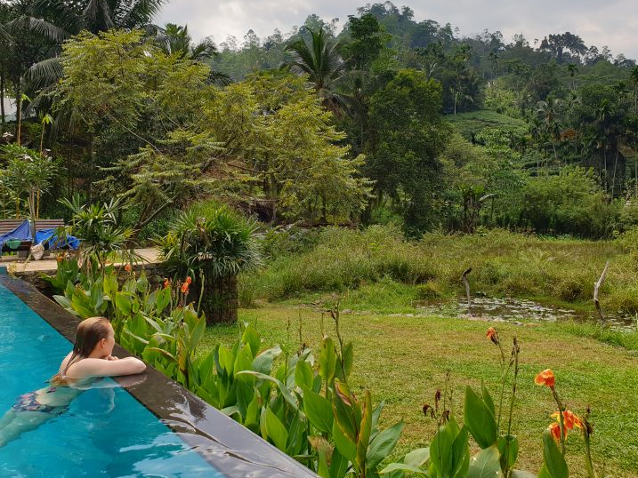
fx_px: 535
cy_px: 215
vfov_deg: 48.2
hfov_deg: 61.6
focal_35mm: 29
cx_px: 342
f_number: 2.4
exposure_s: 1/912
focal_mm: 4.3
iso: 50
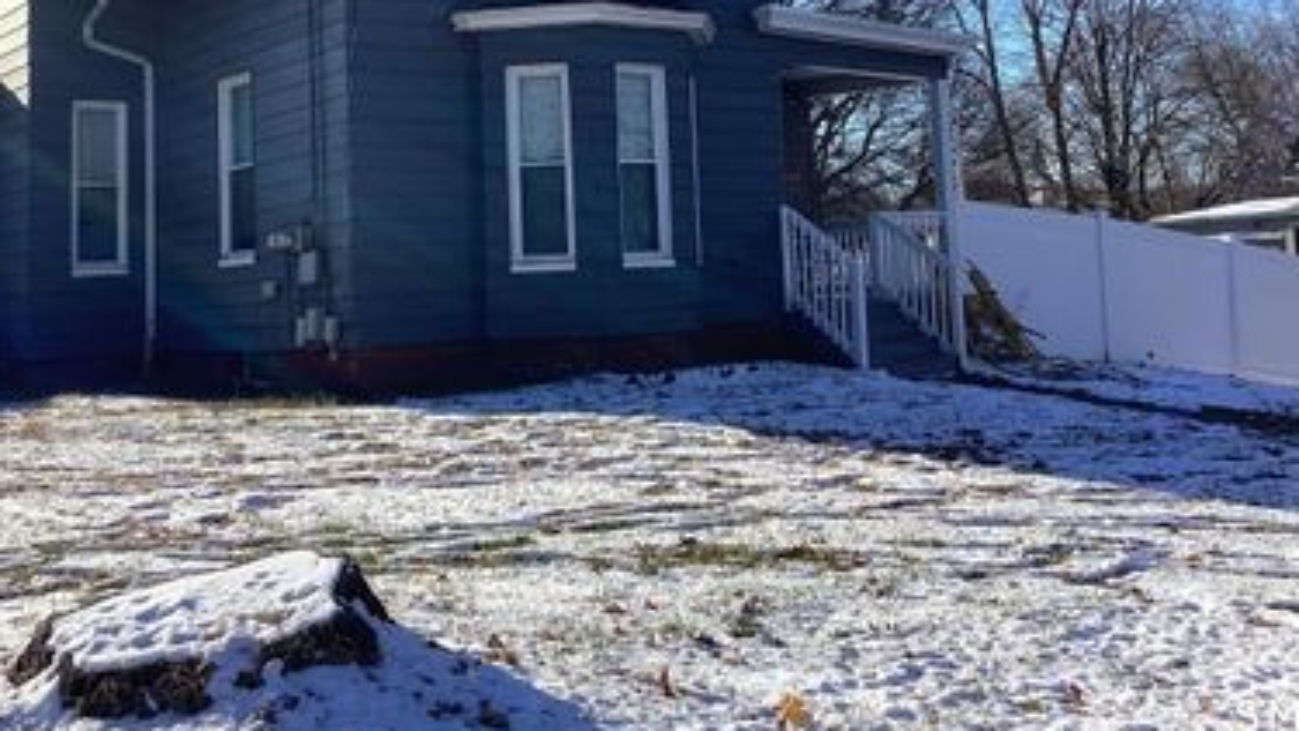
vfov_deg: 25.8
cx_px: 627
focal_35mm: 45
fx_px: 1550
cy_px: 95
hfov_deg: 45.5
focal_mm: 3.3
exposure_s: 1/1274
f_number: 2.4
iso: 25
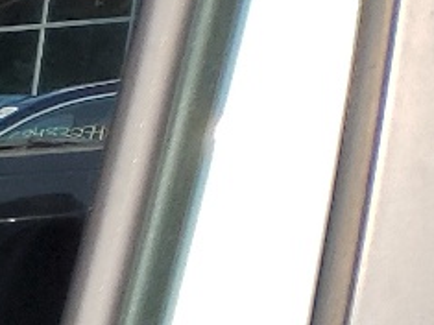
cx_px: -1008
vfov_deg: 7.2
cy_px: 1051
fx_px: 2218
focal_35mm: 177
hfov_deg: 8.6
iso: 50
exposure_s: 1/1429
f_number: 1.5
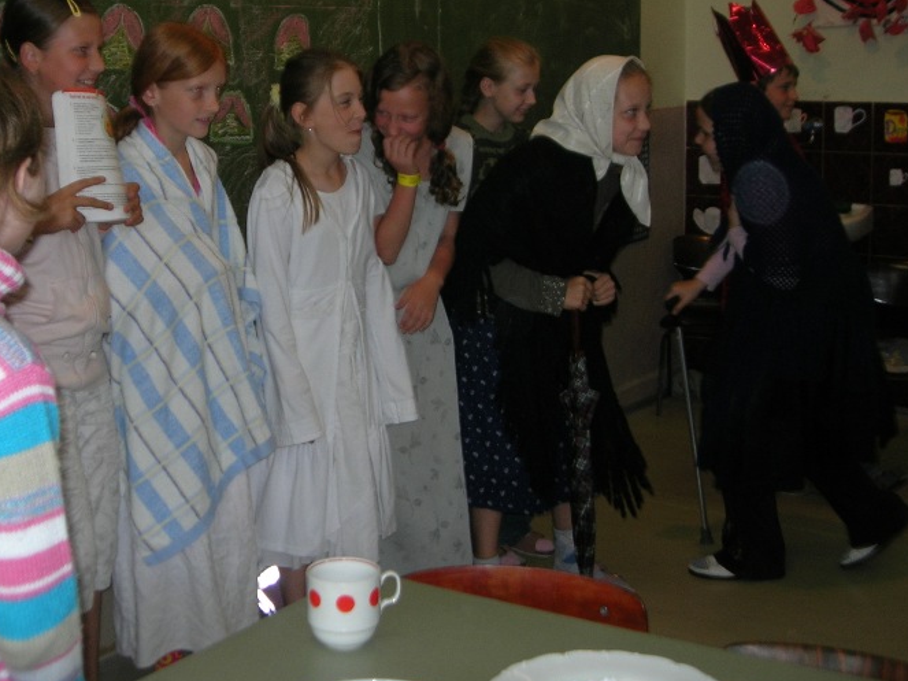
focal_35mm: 52
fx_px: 1364
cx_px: 320
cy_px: 238
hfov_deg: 36.5
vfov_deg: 27.9
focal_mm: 7.8
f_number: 2.8
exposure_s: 1/60.1
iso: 64
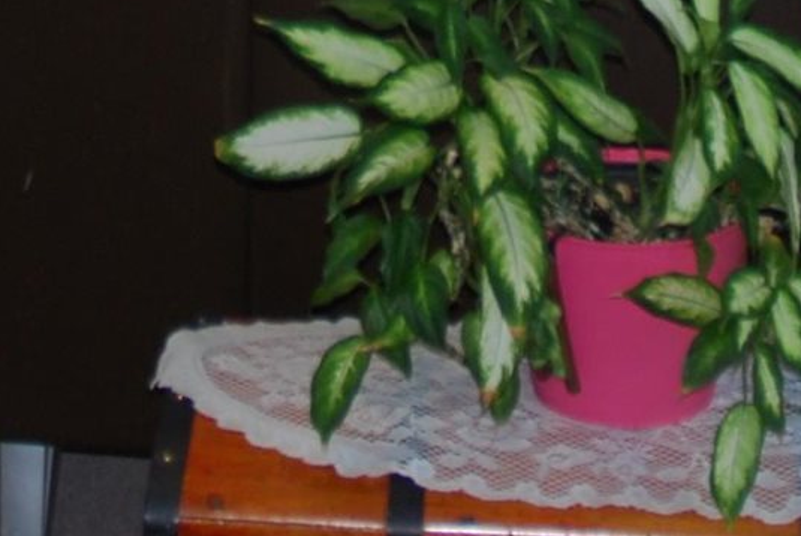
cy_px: -798
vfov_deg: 8.1
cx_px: 94
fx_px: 3452
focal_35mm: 155
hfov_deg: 13.1
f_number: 3.5
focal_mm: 18
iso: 200
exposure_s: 1/60
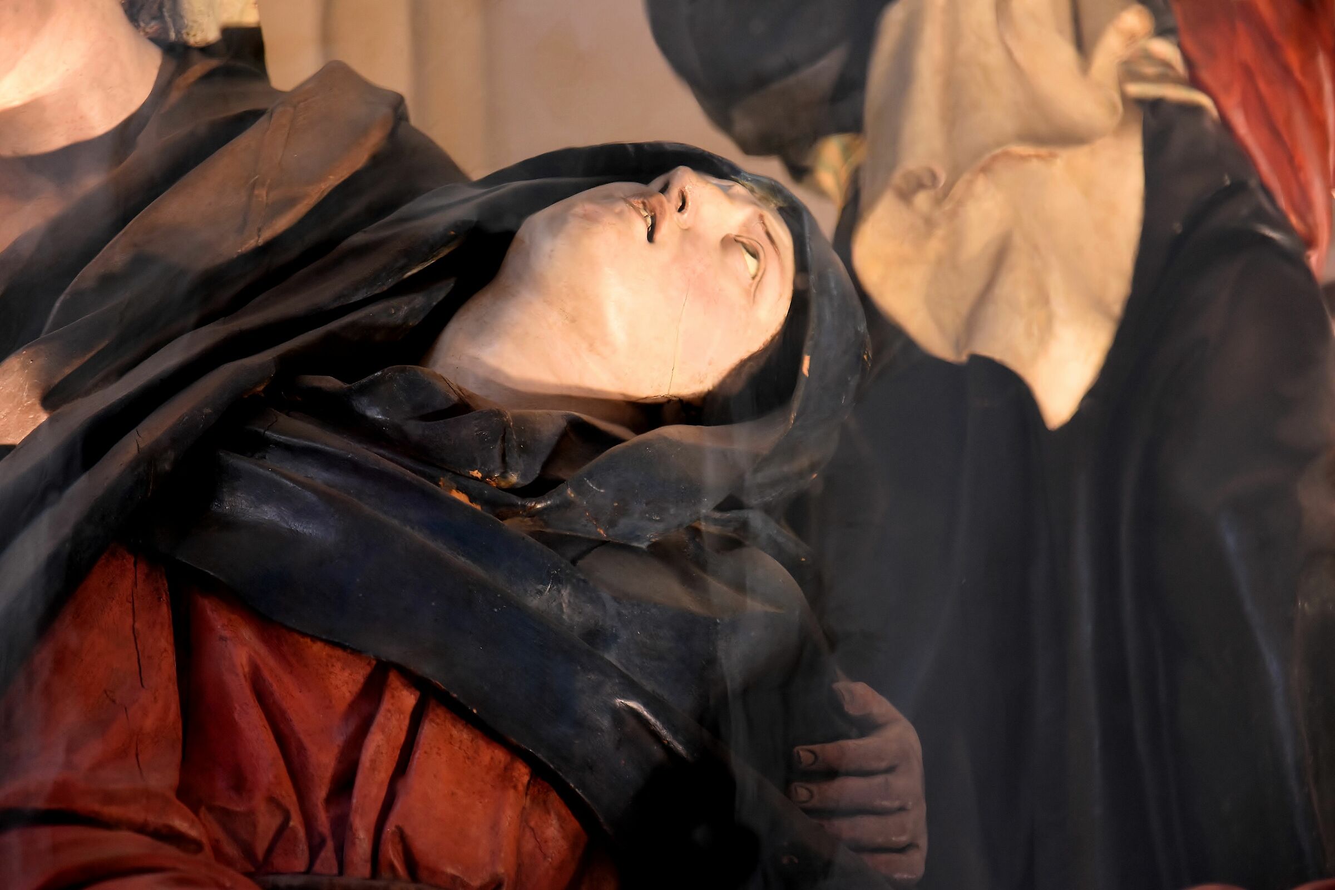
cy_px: 445
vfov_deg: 13.0
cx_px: 668
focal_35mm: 105
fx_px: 3893
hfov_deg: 19.5
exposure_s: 1/60
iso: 800
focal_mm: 70
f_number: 4
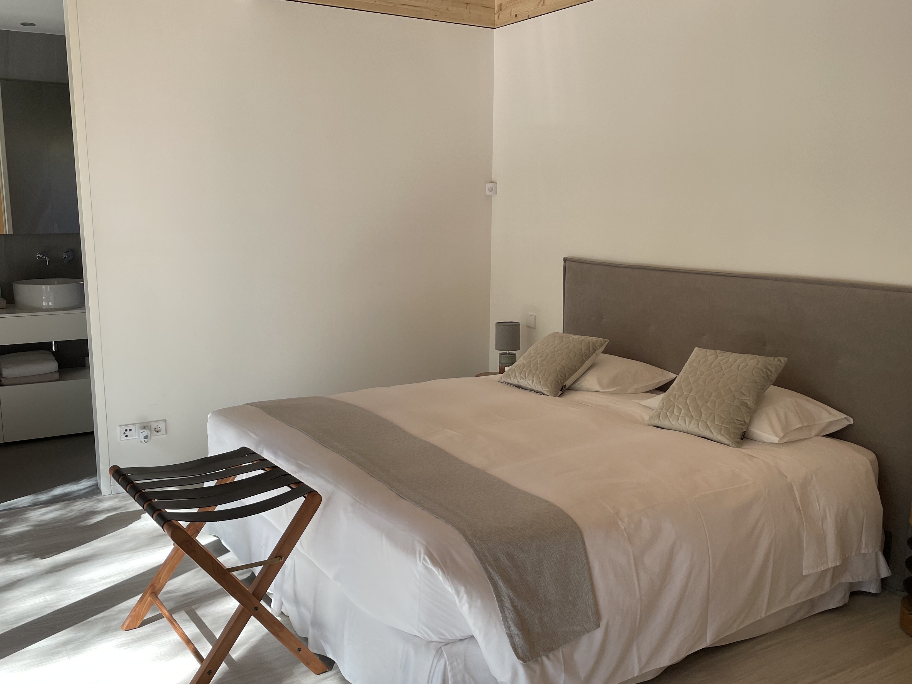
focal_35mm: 32
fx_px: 843
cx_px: 435
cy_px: 365
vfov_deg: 44.1
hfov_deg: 56.8
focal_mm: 4.2
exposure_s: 1/121
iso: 50
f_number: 1.6
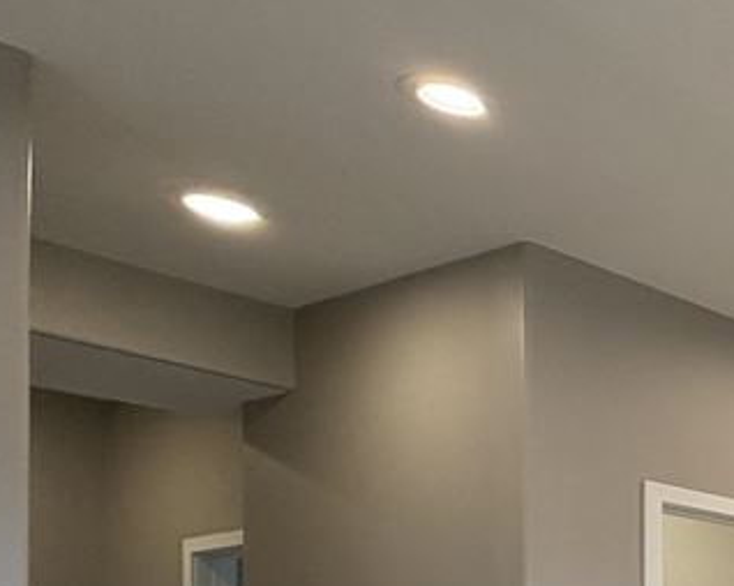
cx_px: 1339
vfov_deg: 24.6
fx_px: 1194
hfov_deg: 21.4
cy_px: 728
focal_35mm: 55
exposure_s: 1/120
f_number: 2.2
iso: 160
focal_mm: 2.22
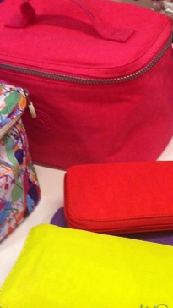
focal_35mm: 79
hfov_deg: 15.1
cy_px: 151
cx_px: 168
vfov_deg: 26.8
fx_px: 644
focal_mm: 4.12
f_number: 2.4
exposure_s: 1/20
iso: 80
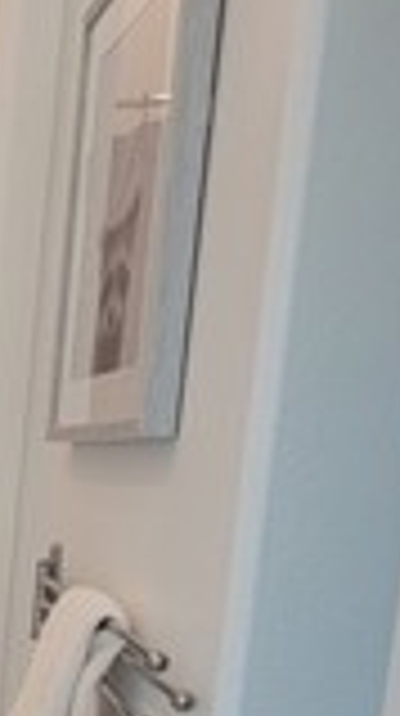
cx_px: -575
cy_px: 630
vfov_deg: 34.8
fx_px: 1079
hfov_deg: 14.0
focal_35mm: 57
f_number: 2.2
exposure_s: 1/60
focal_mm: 2.2
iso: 80
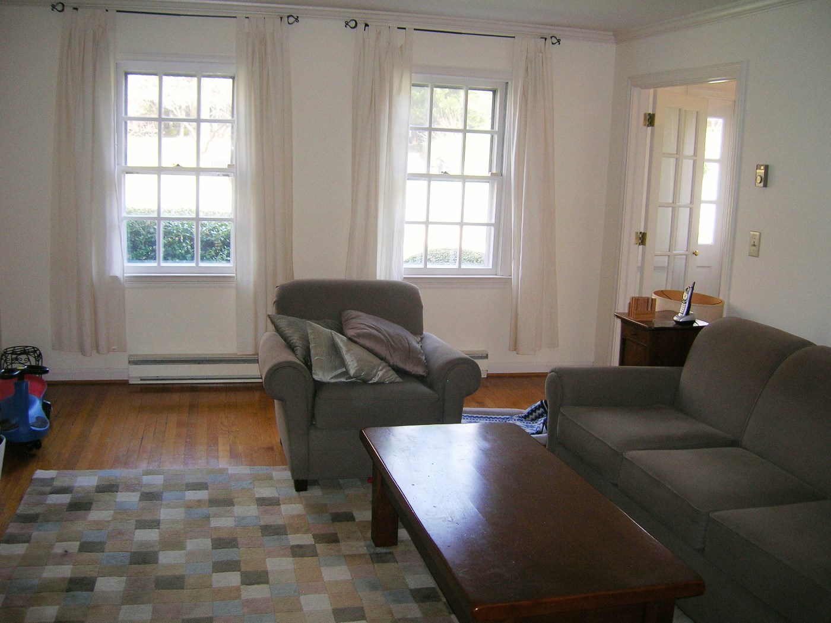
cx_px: 416
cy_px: 312
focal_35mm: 34
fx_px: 816
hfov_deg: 54.0
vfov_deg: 41.8
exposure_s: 1/30
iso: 50
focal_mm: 5.7
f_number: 2.9
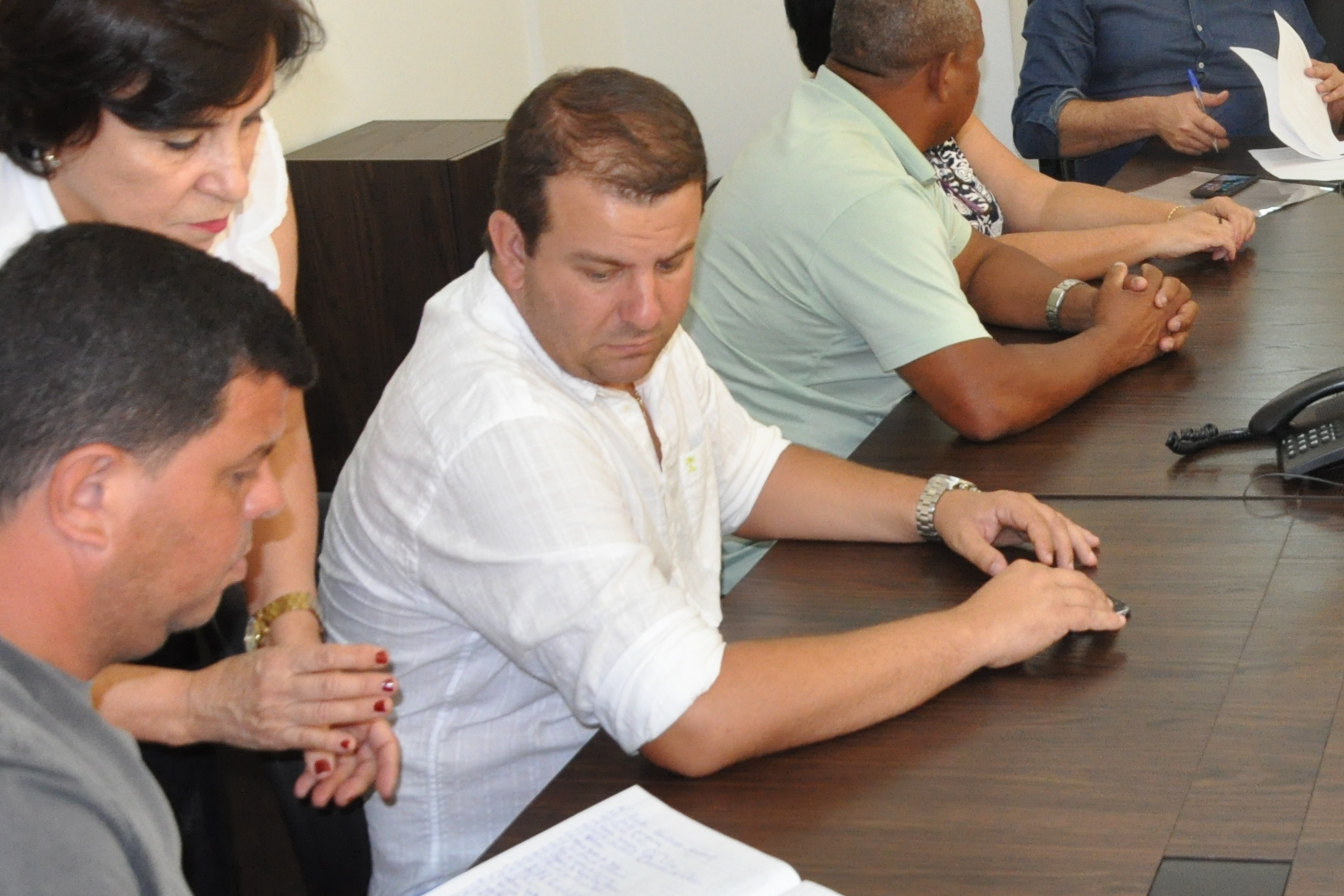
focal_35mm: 60
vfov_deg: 21.8
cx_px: 1276
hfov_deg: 31.4
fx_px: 2240
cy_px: -15
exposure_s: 1/200
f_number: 7.1
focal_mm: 18
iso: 1250
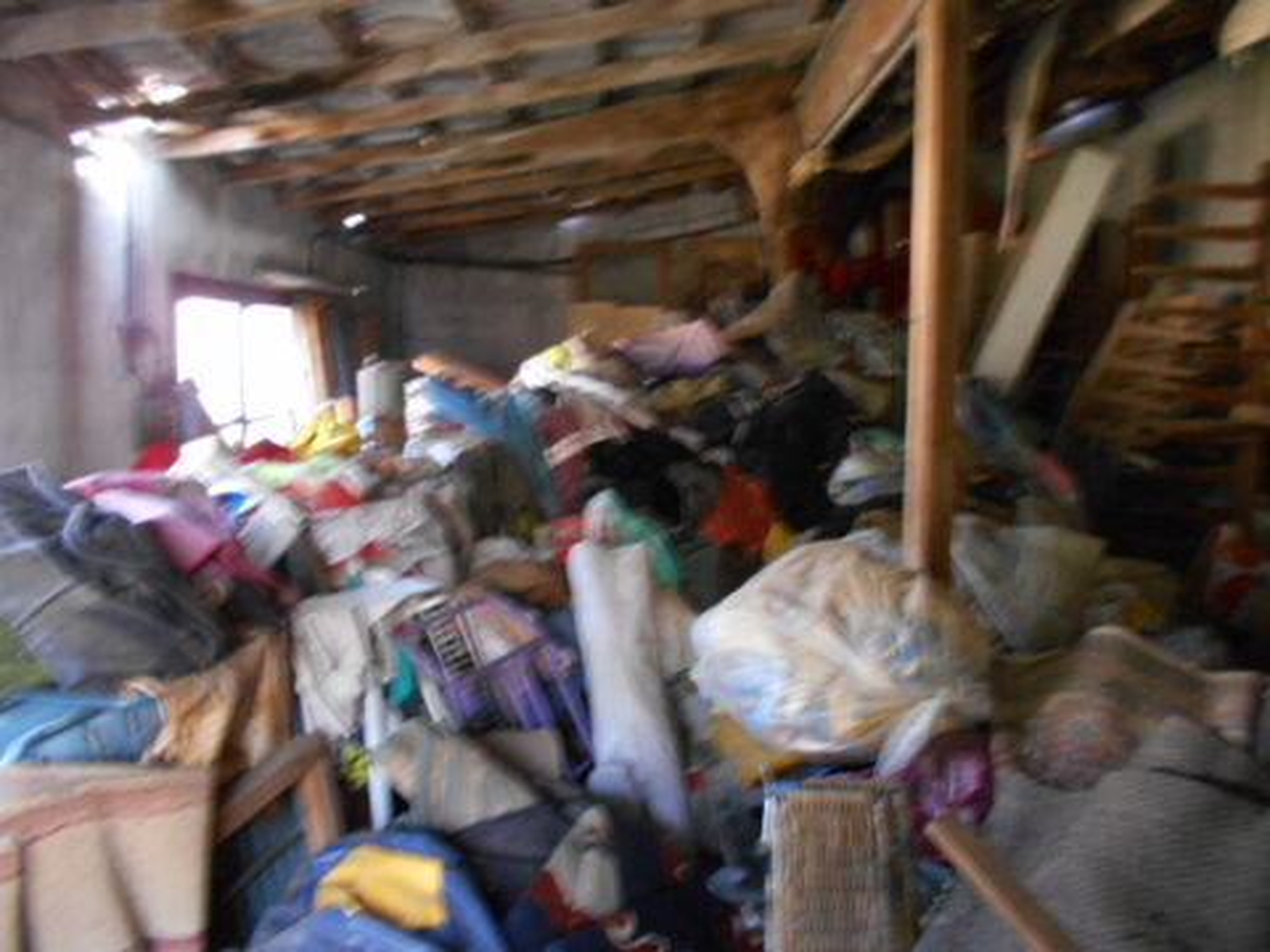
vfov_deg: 53.1
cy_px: 476
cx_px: 635
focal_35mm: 26
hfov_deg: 67.3
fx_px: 954
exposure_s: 1/8
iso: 400
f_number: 3.2
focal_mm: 4.6
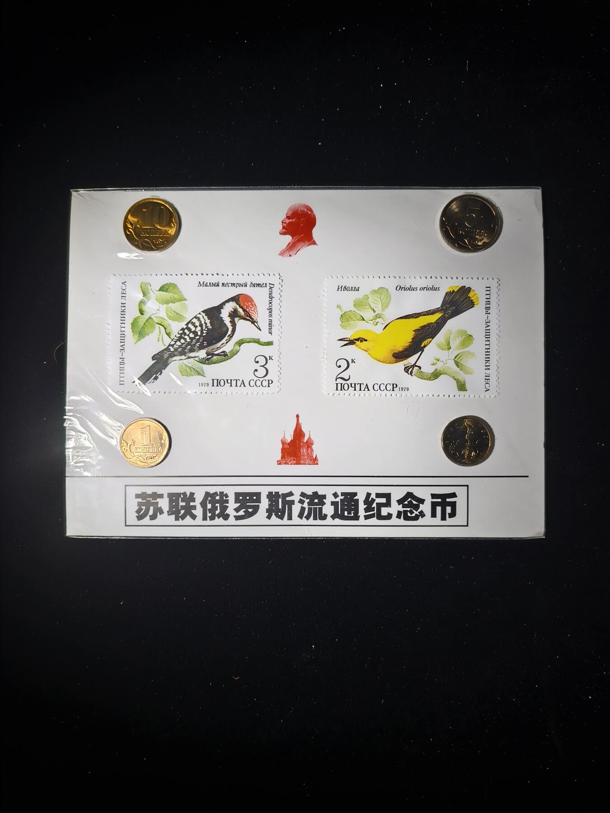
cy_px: 406
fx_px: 540
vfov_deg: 73.9
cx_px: 305
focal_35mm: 23
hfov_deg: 58.9
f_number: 1.57
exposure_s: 1/191
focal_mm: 5.6
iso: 71
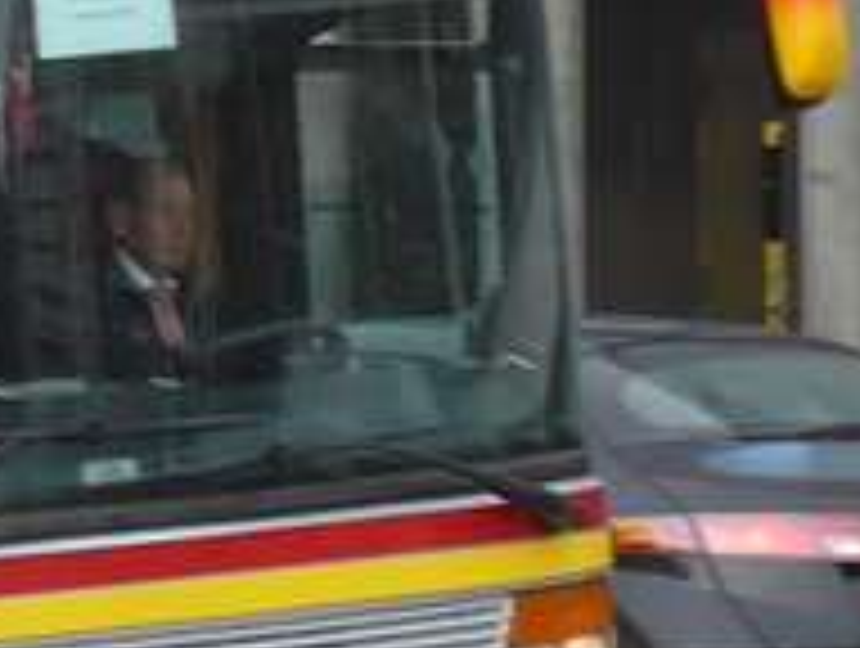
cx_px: -1004
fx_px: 11549
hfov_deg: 4.2
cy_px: -86
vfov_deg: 3.2
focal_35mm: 464
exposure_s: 1/160
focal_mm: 15
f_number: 4.2
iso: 160
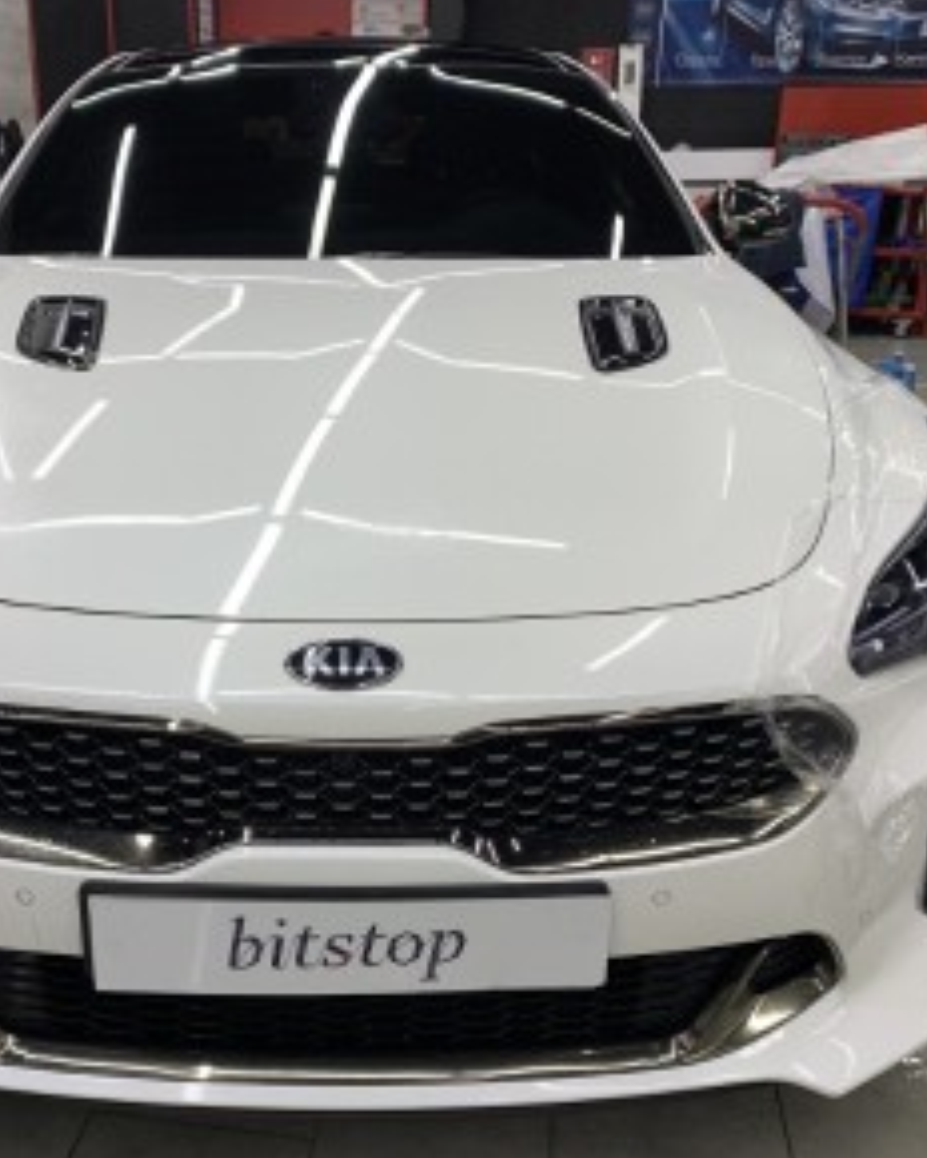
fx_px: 1200
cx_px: 340
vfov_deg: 51.5
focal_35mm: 35
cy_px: 587
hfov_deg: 41.9
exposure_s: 1/100
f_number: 1.8
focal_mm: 4.25
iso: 25
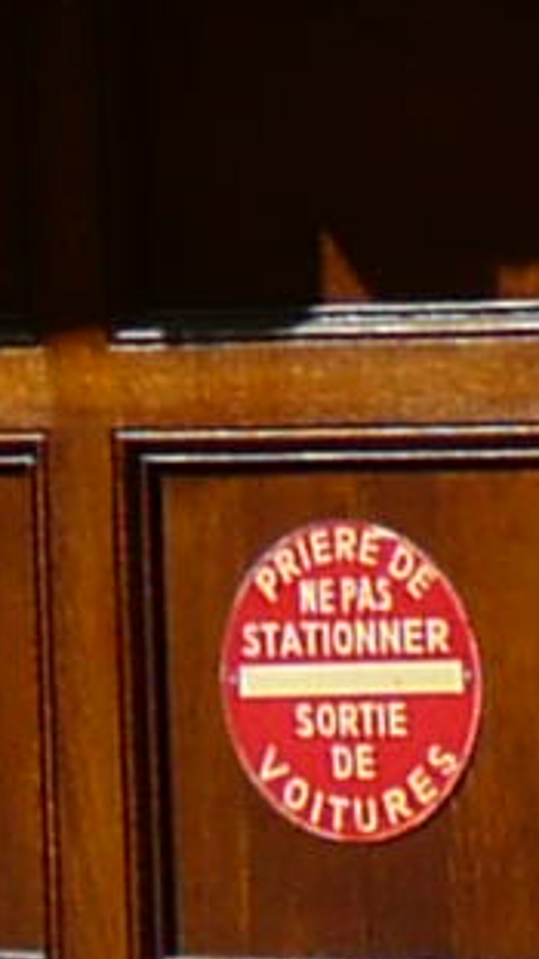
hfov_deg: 3.0
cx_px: -1712
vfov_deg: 5.1
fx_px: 10034
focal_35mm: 395
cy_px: -2128
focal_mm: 6.5
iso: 100
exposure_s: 1/800
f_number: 3.9
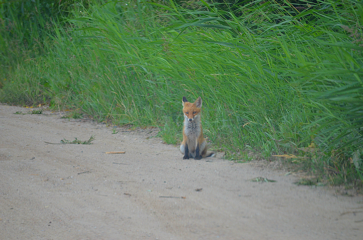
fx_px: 3018
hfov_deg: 6.9
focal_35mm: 300
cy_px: 120
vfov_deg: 4.6
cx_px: 182
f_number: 5.6
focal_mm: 200
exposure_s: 1/640
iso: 800
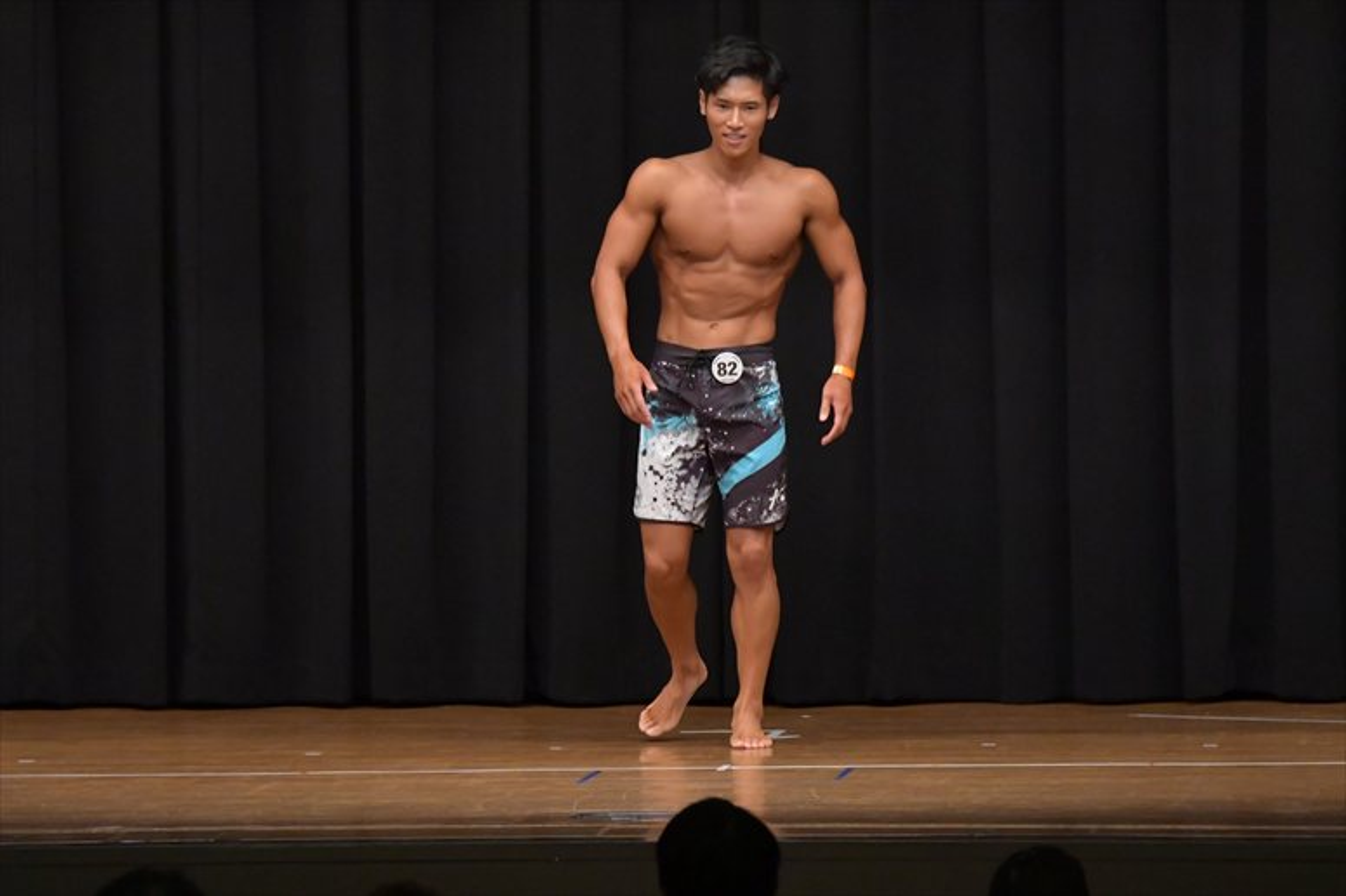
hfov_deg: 9.2
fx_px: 8409
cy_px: 448
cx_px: 673
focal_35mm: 225
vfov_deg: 6.1
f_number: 5.6
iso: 6400
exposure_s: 1/400
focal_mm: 150
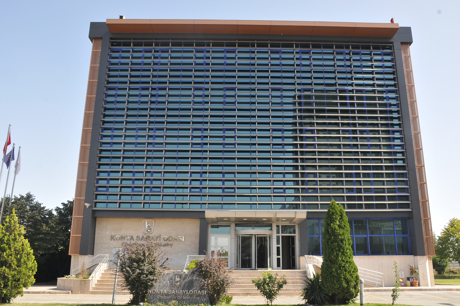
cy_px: 152
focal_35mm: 31
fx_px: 396
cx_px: 238
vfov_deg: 42.2
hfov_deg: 60.3
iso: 320
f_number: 13
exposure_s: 1/125
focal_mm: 20
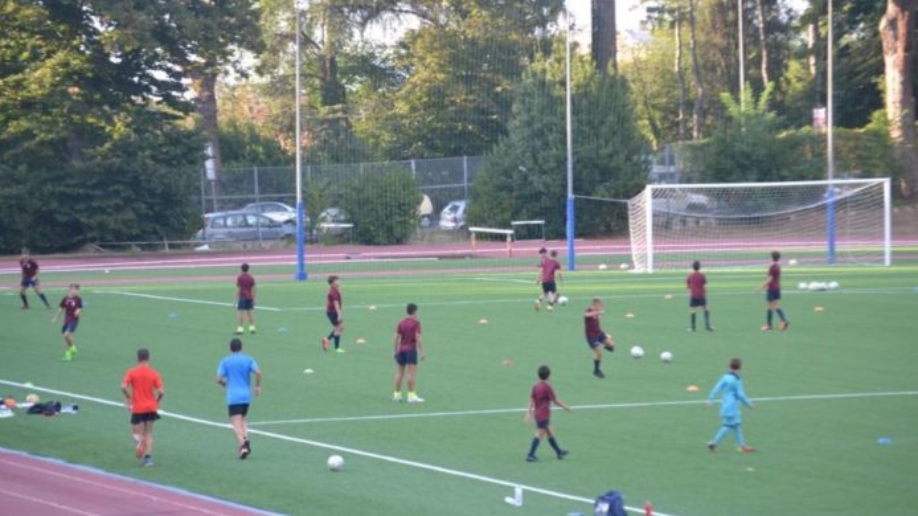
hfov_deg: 13.0
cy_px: 241
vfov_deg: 7.3
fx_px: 4028
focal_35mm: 166
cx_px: 459
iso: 1250
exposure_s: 1/500
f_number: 4.5
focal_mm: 105
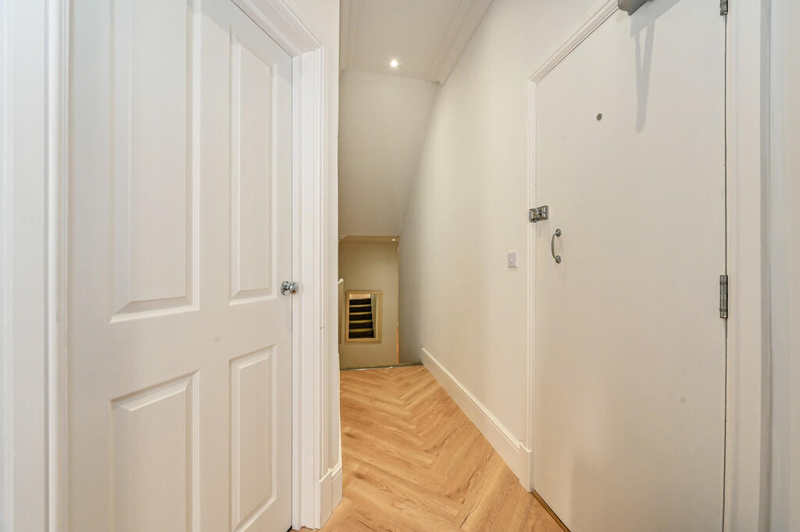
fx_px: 311
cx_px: 400
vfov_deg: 81.1
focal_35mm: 14
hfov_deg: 104.3
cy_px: 266
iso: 400
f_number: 9
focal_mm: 14
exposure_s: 1/10
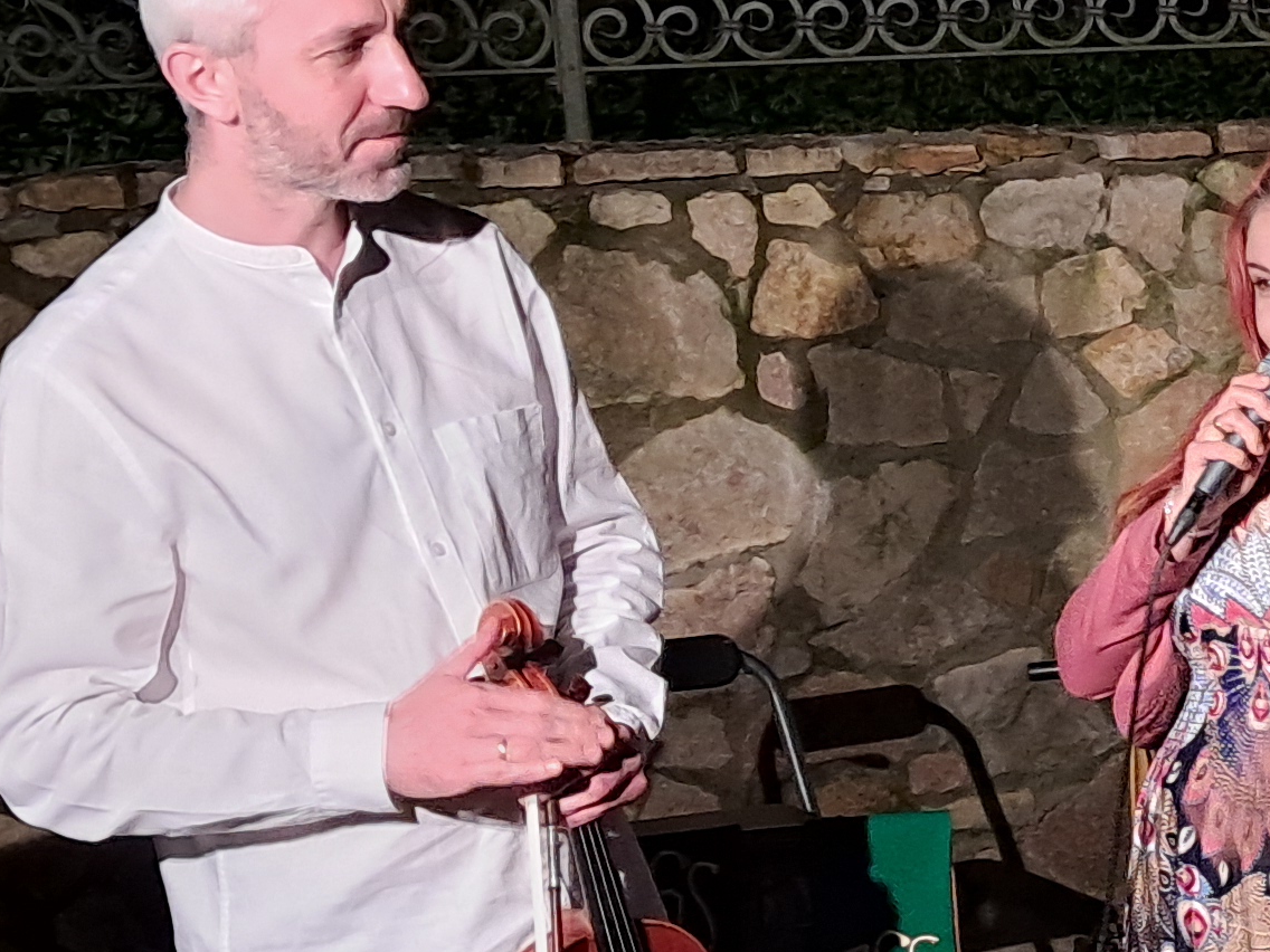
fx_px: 3559
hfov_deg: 18.7
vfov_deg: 15.2
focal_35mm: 97
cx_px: 1689
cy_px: 744
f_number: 1.8
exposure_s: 1/50
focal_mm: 4
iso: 500
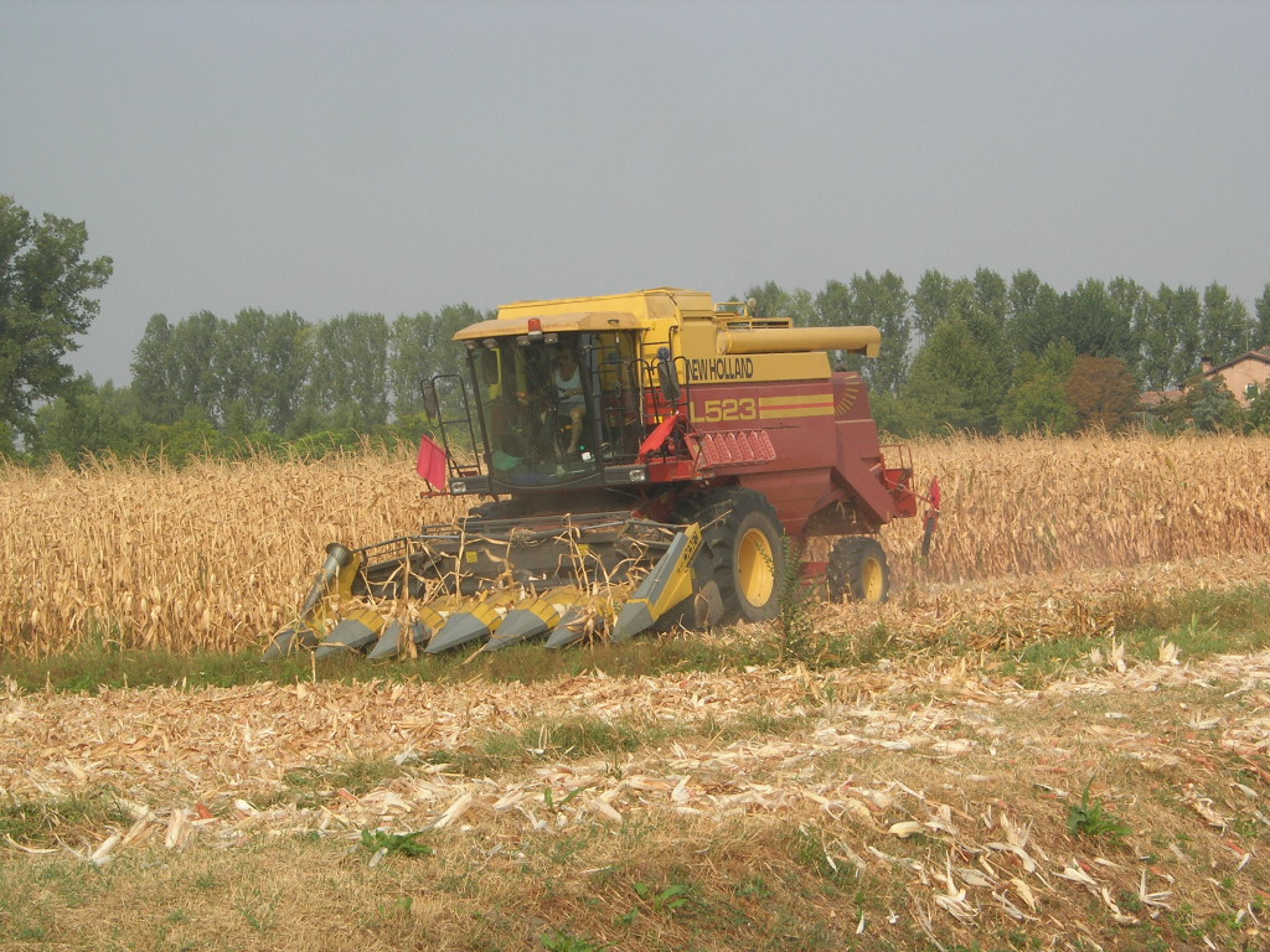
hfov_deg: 17.4
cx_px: 635
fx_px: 4146
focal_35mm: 113
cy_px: 476
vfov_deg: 13.1
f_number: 8.2
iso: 64
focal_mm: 23.4
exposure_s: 1/195
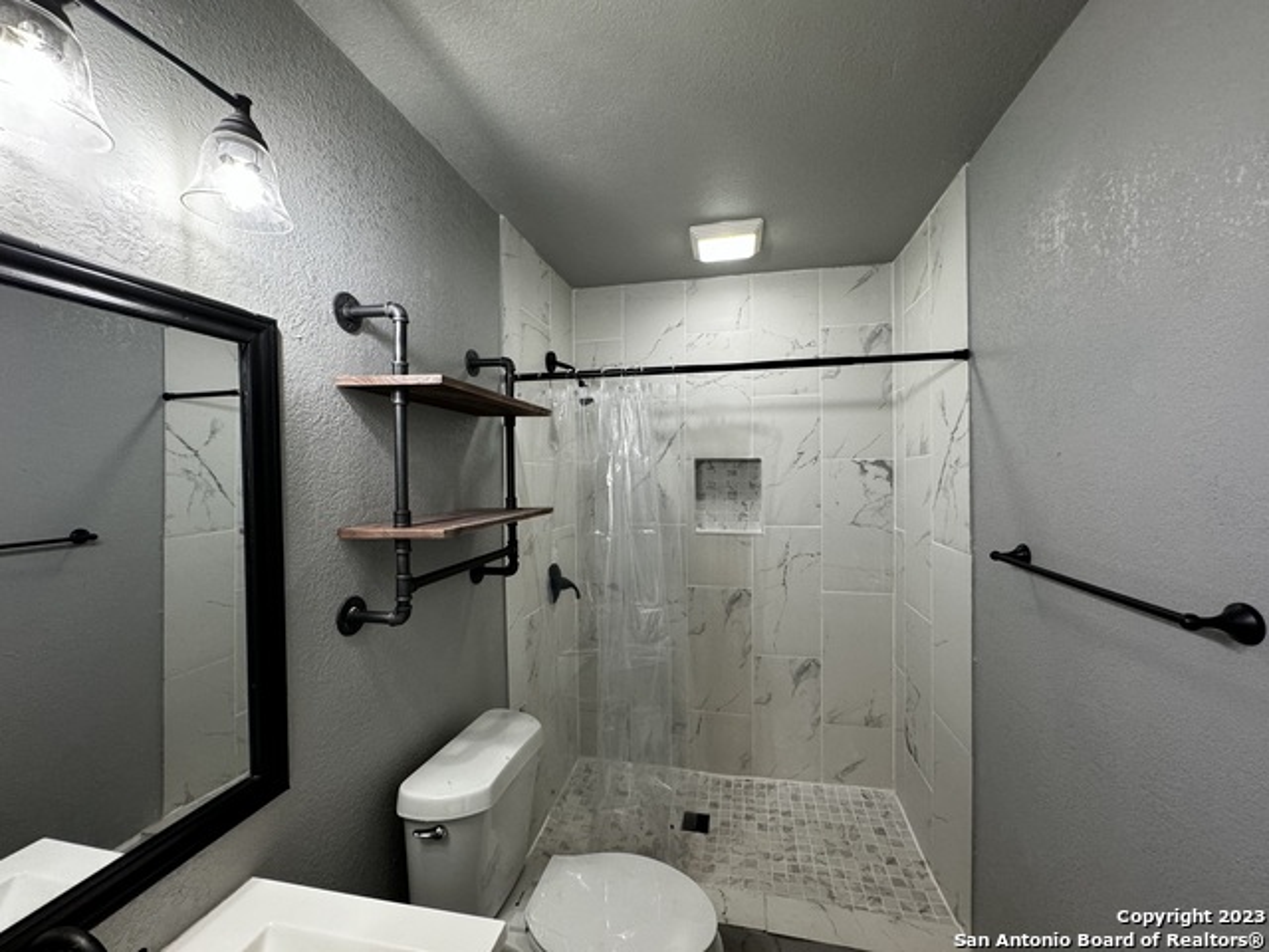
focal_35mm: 14
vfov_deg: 85.7
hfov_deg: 102.1
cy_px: 476
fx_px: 513
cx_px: 634
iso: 250
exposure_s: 1/120
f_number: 2.2
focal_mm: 2.22
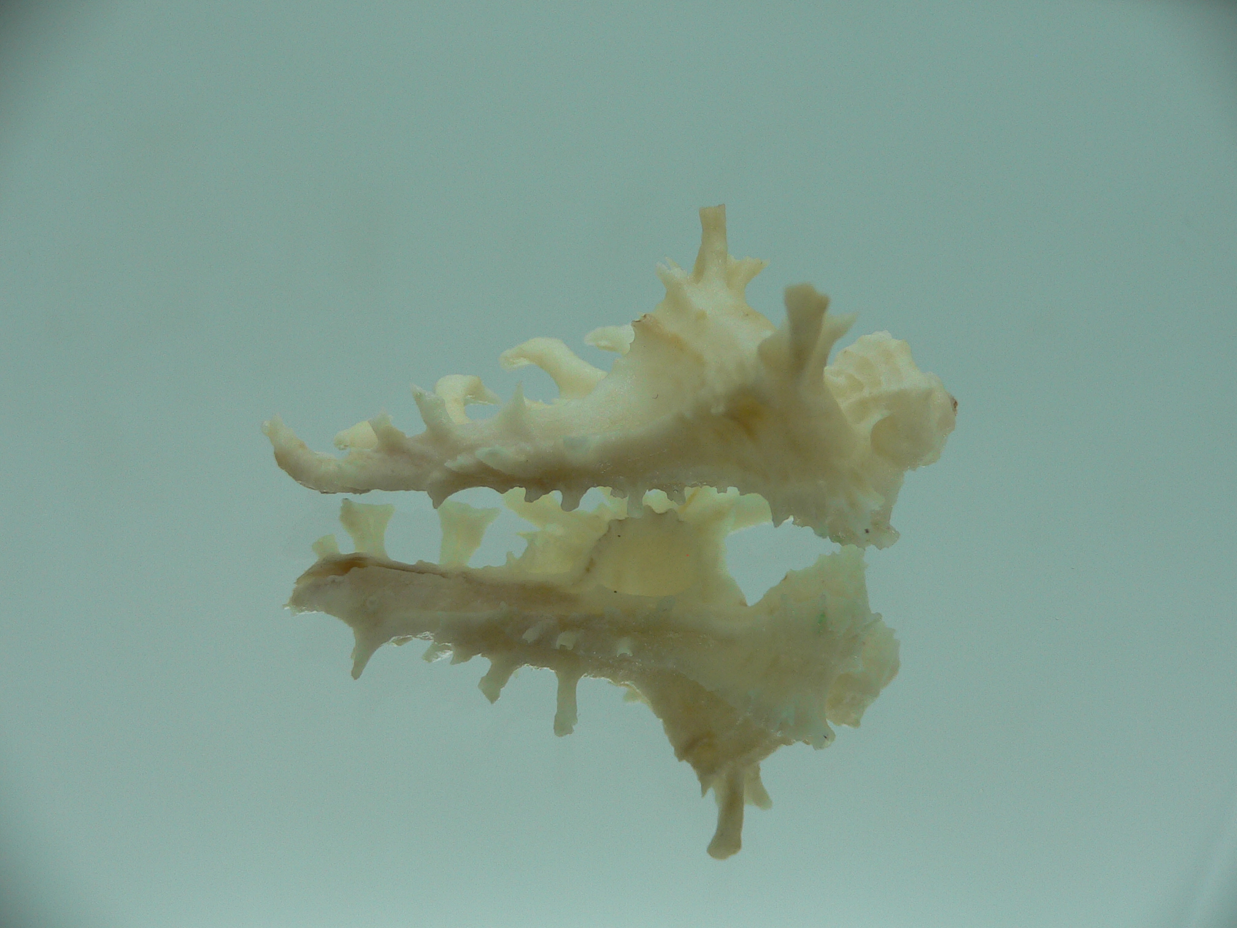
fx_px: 1251
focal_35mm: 35
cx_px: 618
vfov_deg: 40.7
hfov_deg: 52.6
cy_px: 464
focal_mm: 4.6
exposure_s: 1/80
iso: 80
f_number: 2.8
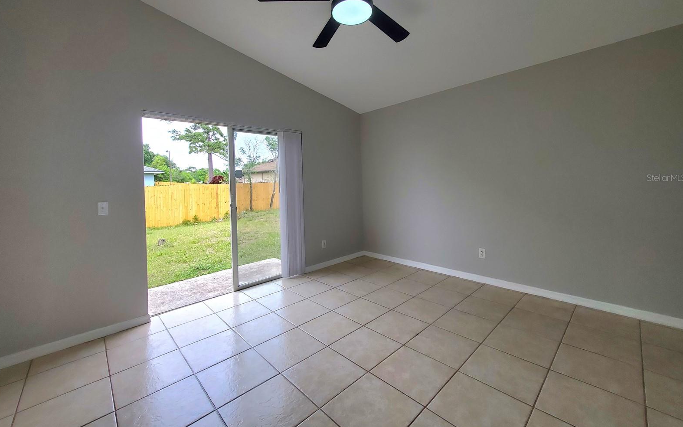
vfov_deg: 78.0
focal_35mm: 14
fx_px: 261
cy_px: 177
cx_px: 341
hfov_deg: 105.3
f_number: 2.2
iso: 80
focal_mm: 1.8
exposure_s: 1/120
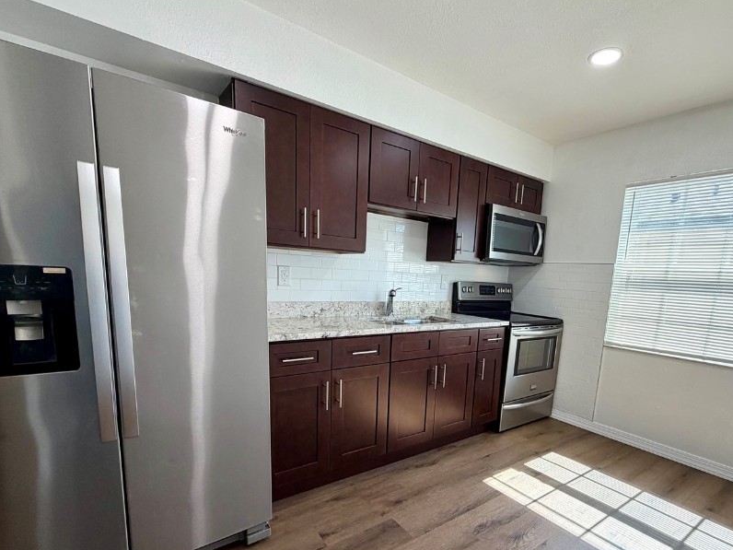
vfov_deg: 70.7
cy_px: 336
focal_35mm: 18
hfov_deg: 87.3
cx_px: 412
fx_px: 381
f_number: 2.2
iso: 100
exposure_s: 1/120
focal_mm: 2.22
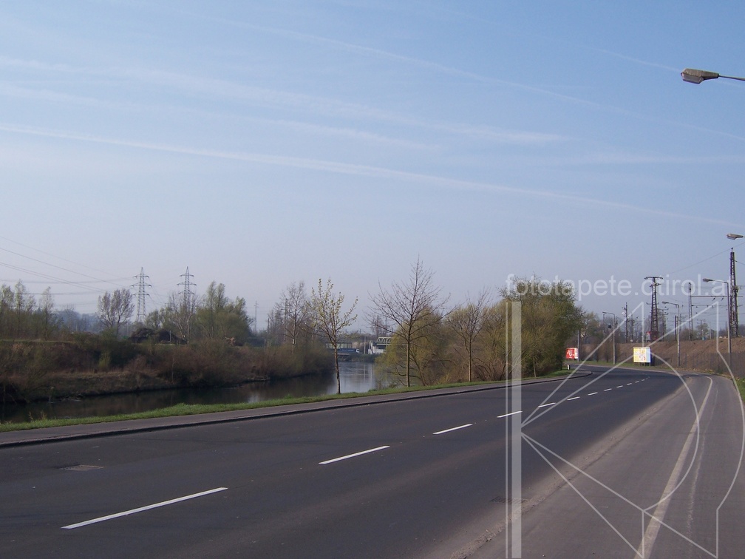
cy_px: 280
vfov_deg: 36.0
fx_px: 861
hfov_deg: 46.8
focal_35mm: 40
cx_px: 372
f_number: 4
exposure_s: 1/750
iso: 80
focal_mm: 6.7
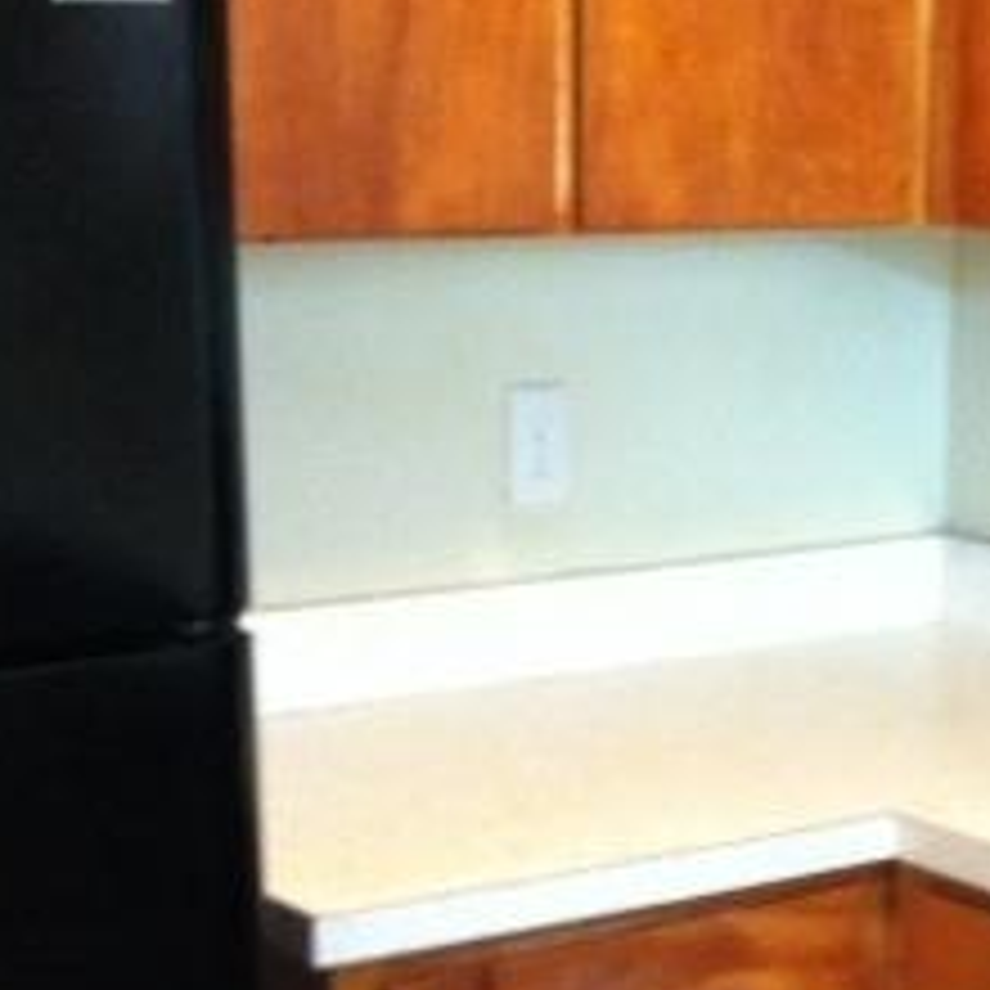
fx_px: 2912
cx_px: 806
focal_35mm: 90
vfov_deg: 19.0
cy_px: 832
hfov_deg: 19.1
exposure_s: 1/15
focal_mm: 3.85
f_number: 2.8
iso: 500
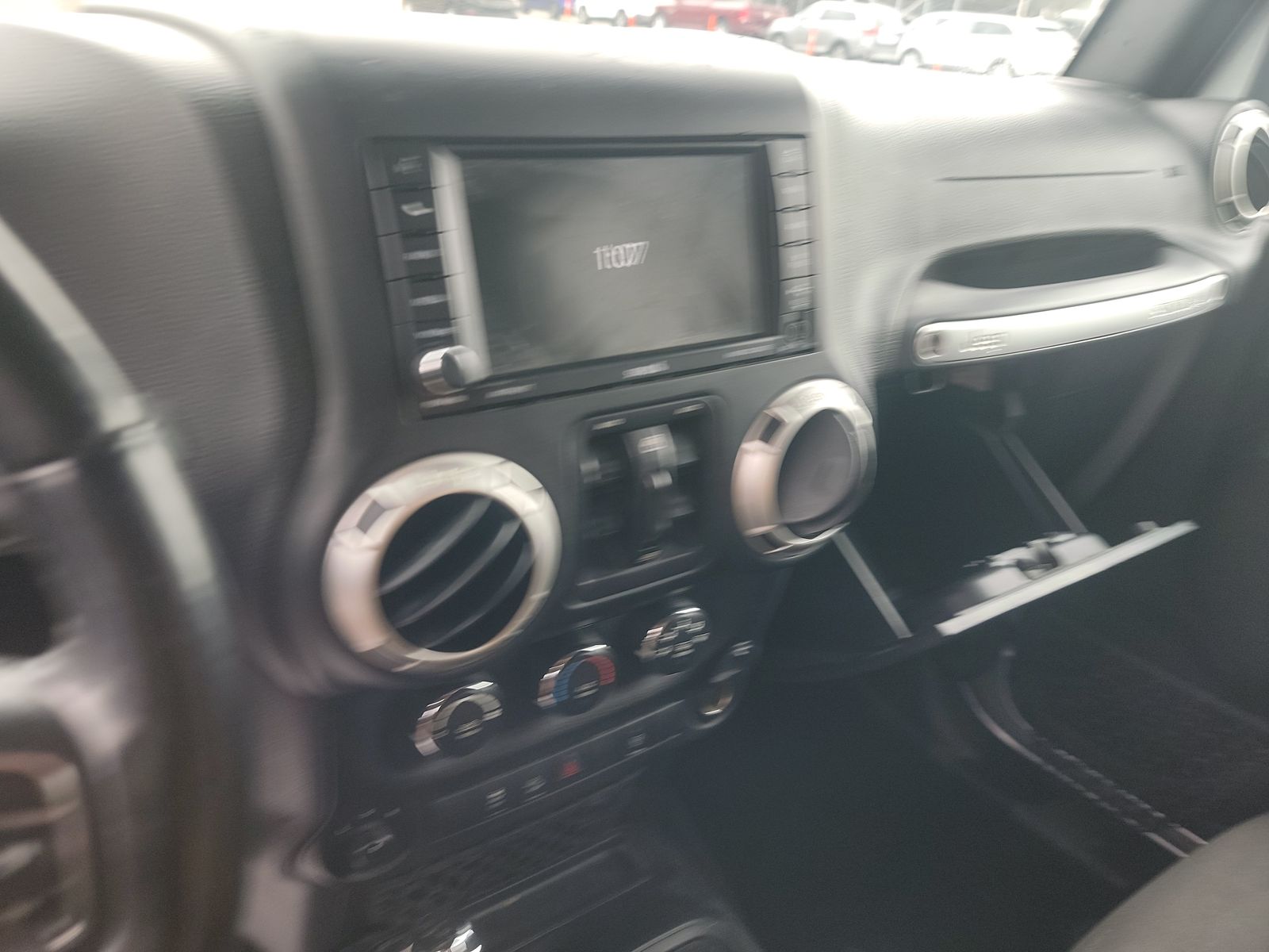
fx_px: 880
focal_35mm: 24
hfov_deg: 71.6
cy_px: 476
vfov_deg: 56.8
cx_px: 634
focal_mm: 6.7
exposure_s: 1/59
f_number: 1.8
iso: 79
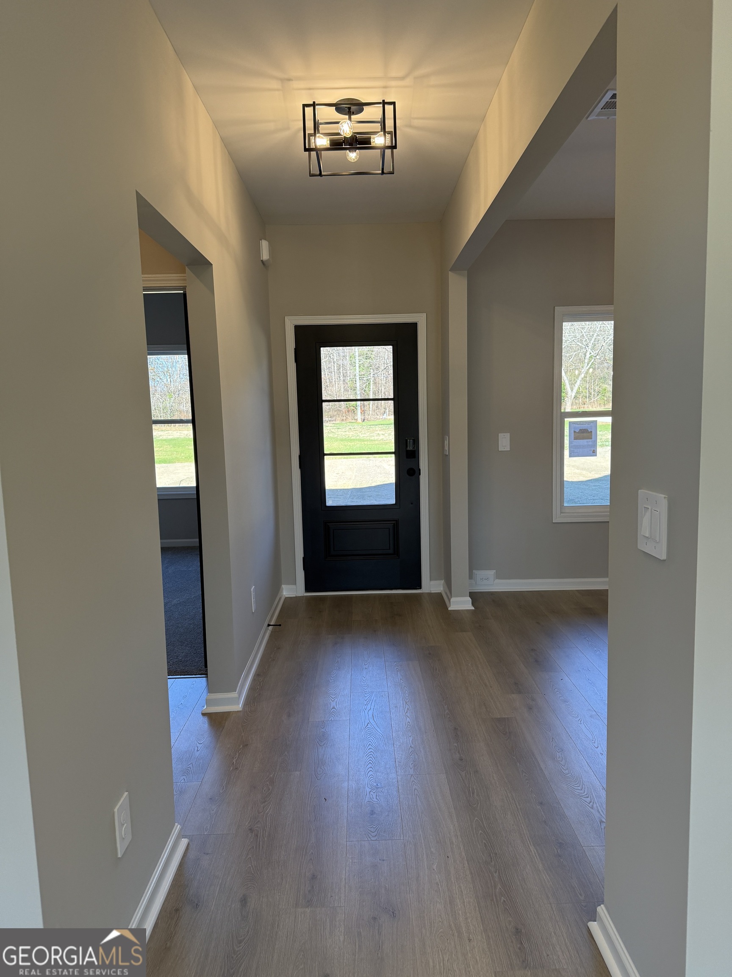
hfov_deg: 56.8
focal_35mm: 24
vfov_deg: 71.6
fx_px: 677
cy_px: 488
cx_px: 366
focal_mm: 6.76
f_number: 1.78
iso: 125
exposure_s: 1/232
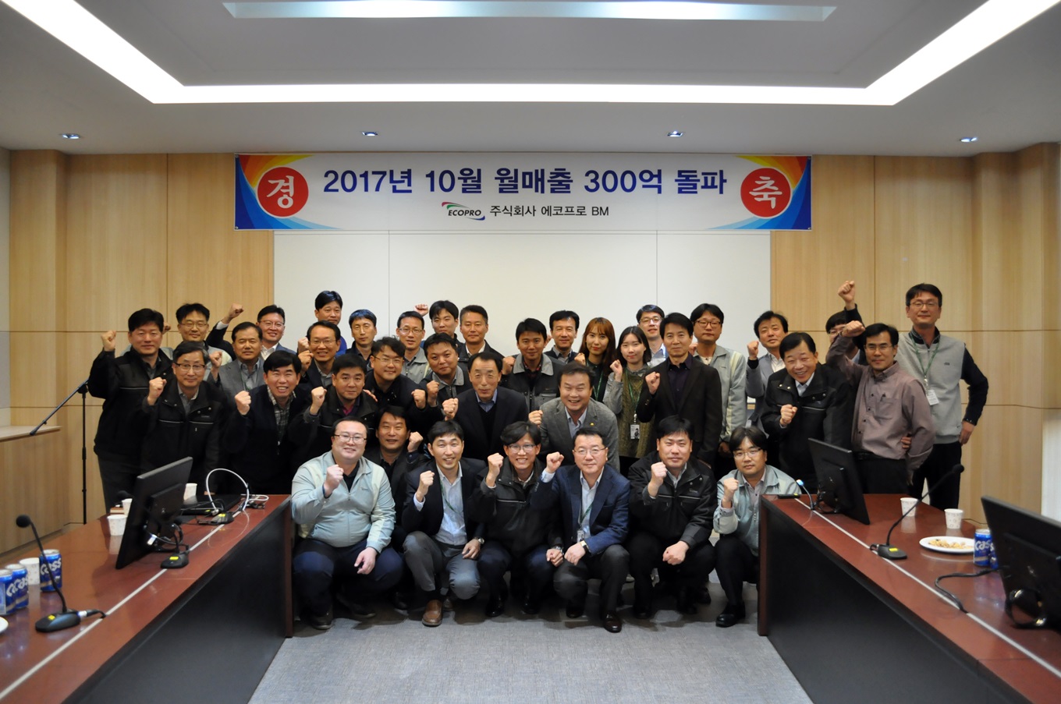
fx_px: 883
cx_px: 530
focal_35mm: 30
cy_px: 352
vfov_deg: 43.5
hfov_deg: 62.0
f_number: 3.8
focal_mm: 20
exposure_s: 1/60
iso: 1600
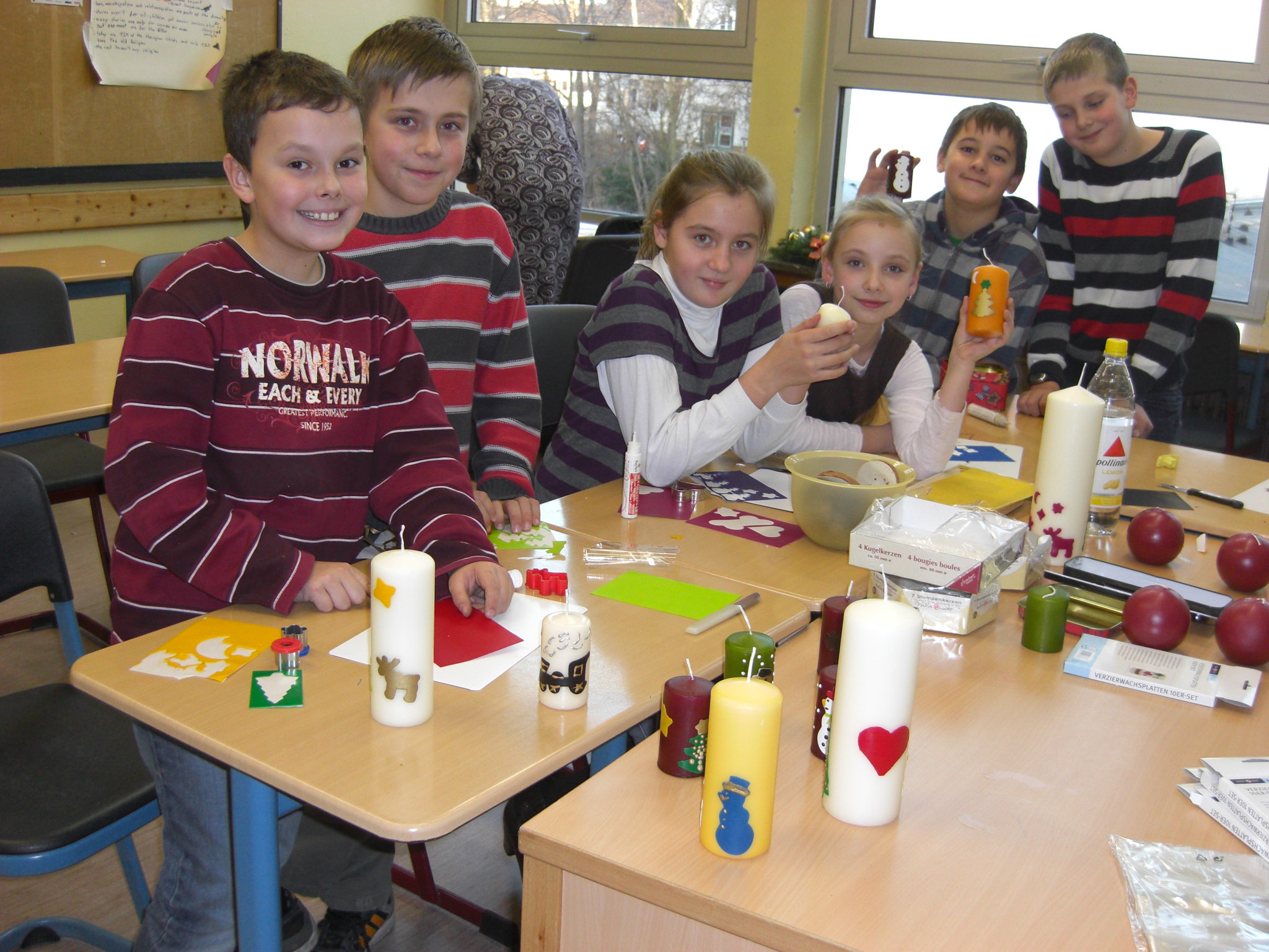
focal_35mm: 38
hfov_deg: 49.0
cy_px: 476
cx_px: 634
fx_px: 1393
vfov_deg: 37.7
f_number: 2.8
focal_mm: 7.9
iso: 200
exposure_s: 1/60
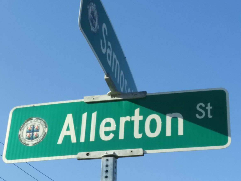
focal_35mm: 86
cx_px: 123
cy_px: 80
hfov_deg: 22.8
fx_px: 599
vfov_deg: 17.2
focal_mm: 12.5
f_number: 8
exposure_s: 1/3200
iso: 1600
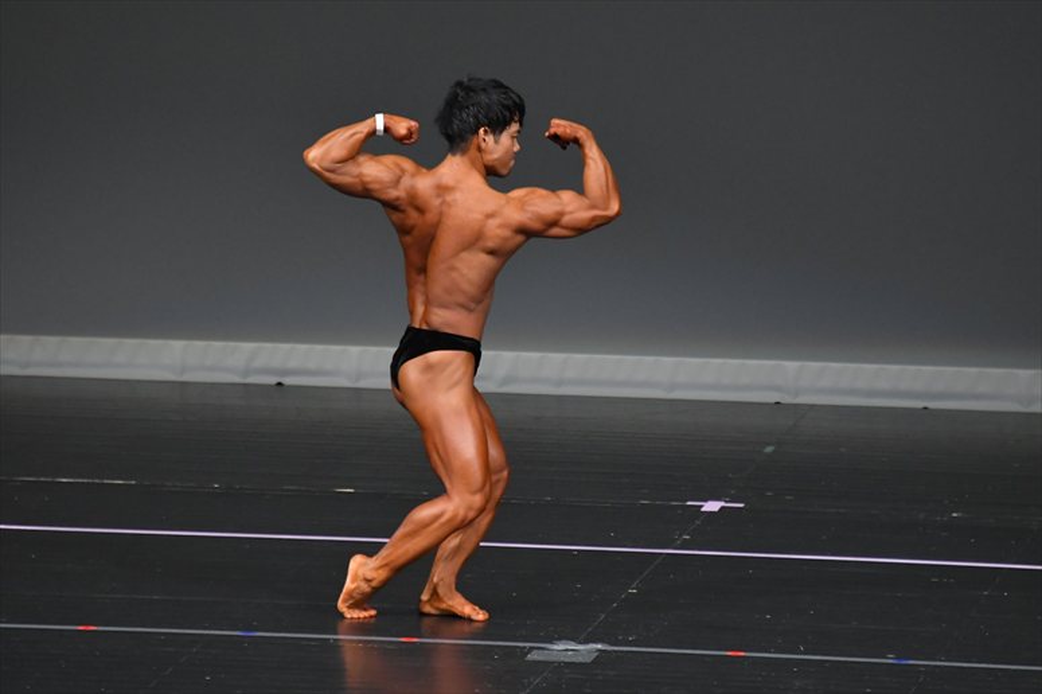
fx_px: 10849
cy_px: 347
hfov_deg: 5.5
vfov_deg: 3.7
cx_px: 521
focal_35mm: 375
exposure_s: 1/400
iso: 4000
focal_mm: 250
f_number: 5.6
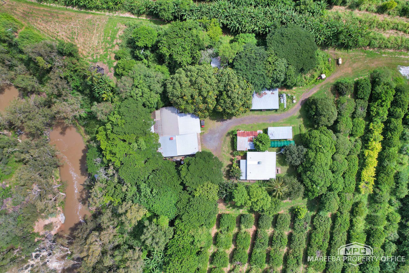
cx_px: 204
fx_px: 250
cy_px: 136
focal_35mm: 22
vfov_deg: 57.2
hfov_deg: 78.6
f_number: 2.8
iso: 100
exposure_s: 1/1500
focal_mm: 8.38
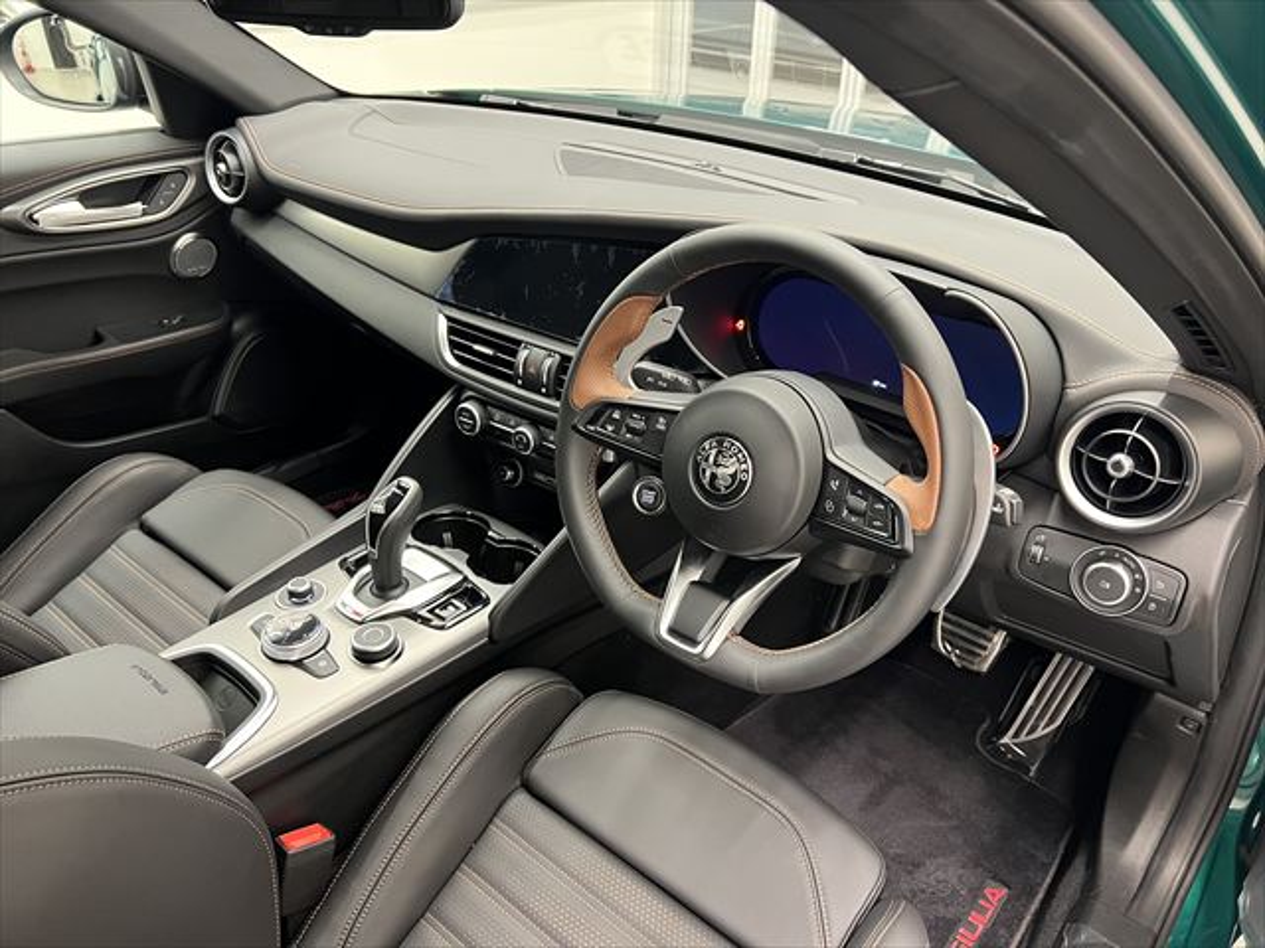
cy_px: 474
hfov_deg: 67.3
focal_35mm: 26
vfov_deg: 53.1
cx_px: 632
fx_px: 950
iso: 500
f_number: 1.5
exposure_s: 1/50
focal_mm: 5.7
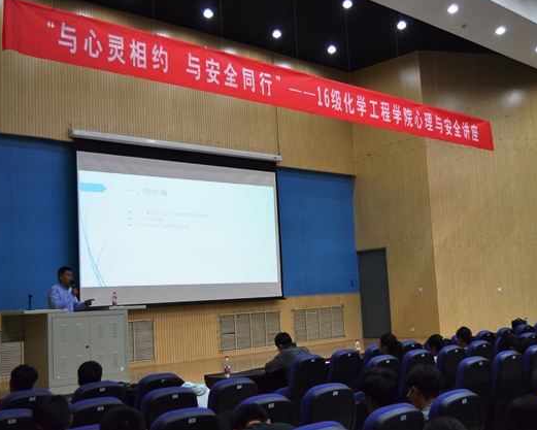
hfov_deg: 41.1
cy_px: 212
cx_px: 282
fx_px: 715
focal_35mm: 45
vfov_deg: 33.4
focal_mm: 26
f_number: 4
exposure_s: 1/60
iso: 800
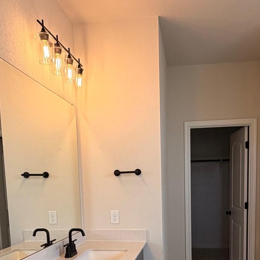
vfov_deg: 43.5
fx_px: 306
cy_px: 215
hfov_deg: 45.8
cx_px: 155
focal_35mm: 36
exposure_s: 1/120
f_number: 2.2
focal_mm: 2.22
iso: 100
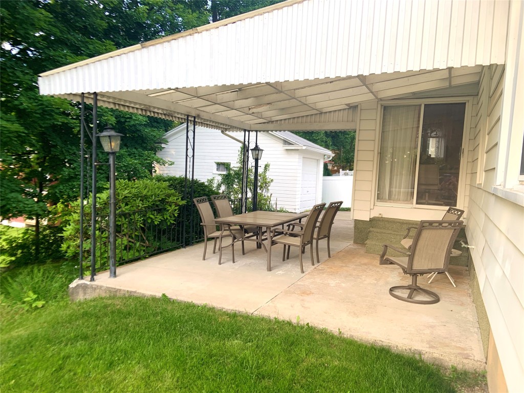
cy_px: 196
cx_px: 262
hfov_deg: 67.3
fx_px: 394
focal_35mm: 26
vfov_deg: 53.1
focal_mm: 4.25
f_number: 1.8
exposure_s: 1/121
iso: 40
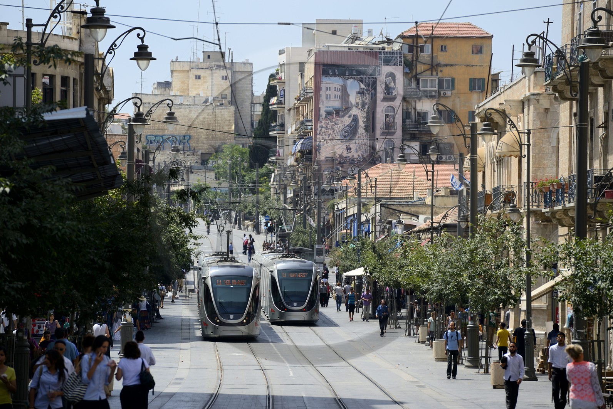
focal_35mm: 201
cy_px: 204
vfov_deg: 6.8
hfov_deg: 10.2
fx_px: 3423
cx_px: 308
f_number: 6.3
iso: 100
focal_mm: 200
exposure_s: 1/400
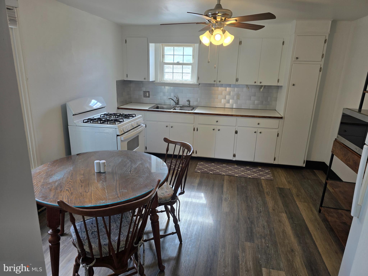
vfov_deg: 58.9
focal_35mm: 23
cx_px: 184
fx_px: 245
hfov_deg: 73.9
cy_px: 138
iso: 64
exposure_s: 1/120
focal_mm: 6.3
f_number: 1.7
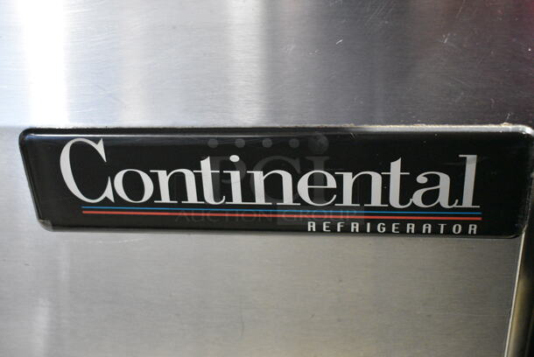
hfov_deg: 41.1
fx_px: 713
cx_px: 267
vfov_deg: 28.1
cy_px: 178
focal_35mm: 48
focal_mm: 32
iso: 6400
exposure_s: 1/80
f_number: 4.5
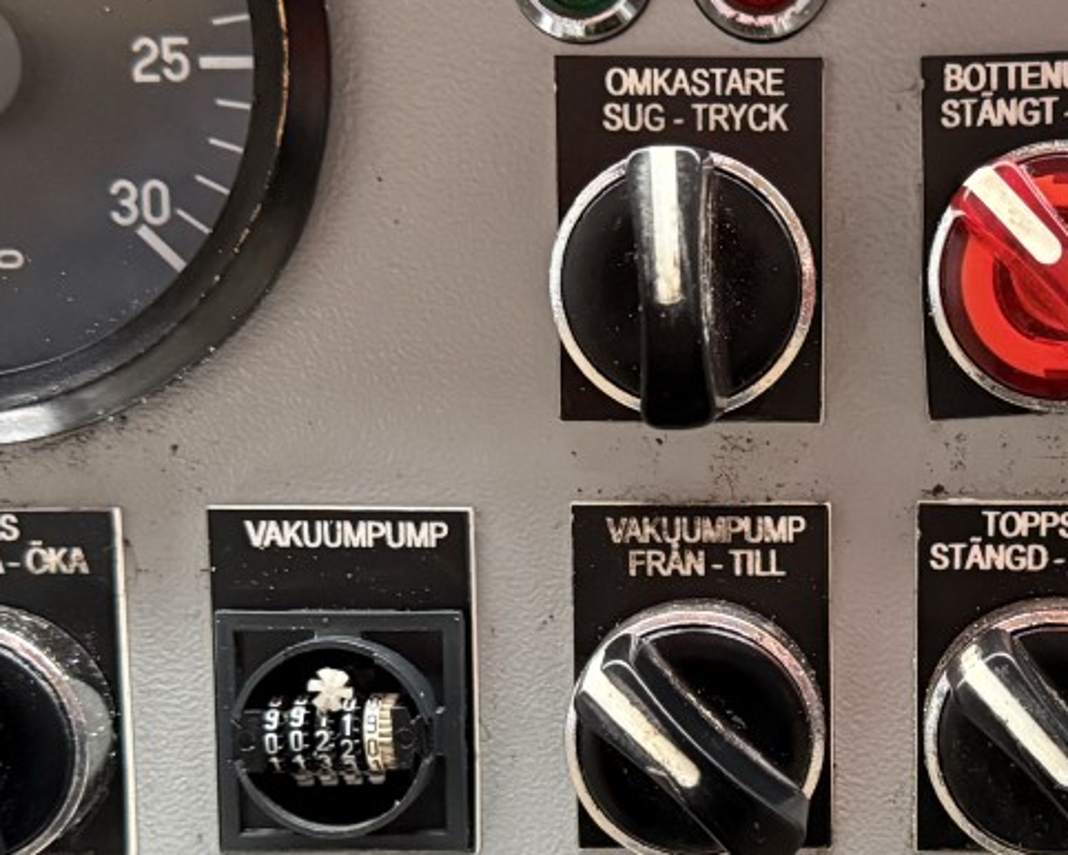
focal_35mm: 70
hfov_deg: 26.7
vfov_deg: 21.7
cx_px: 833
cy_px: 598
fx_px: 2214
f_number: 1.78
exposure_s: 1/55
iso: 800
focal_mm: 6.76
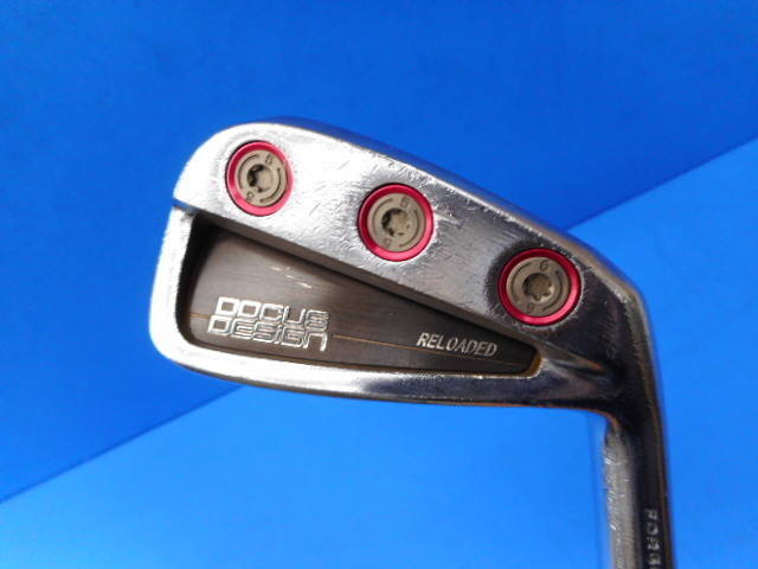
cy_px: 284
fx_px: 547
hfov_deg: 69.4
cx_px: 379
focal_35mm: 25
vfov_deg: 54.9
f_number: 3.7
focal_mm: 4.5
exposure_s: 1/30
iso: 110
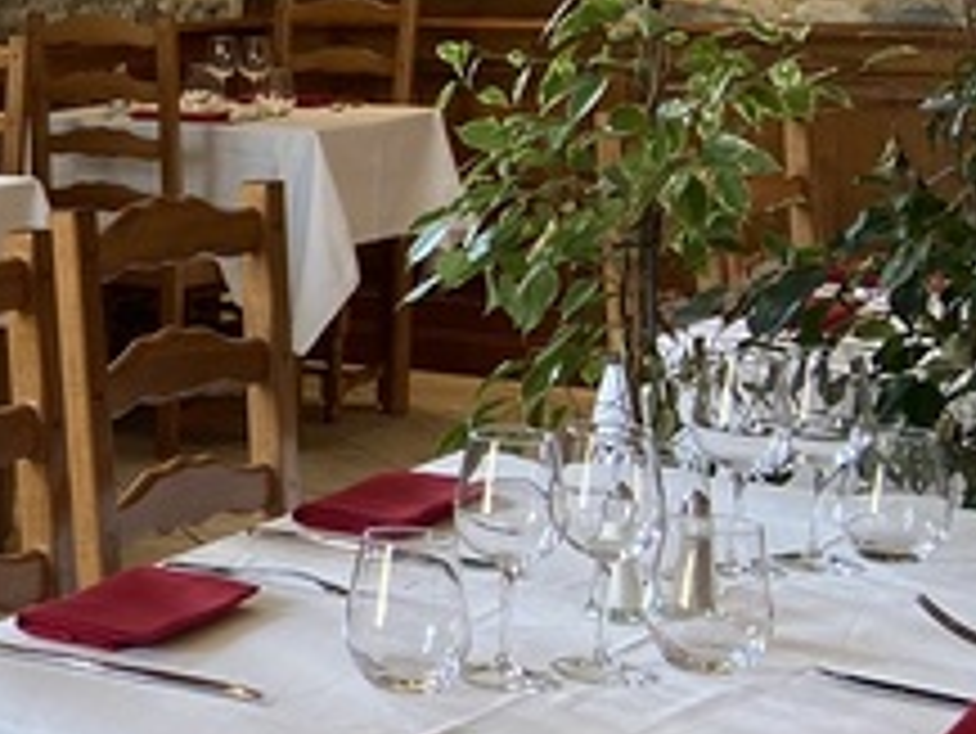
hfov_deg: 17.4
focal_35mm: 96
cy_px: 230
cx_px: -675
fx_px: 2708
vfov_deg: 15.4
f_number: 1.8
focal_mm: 4.25
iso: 64
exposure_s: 1/50
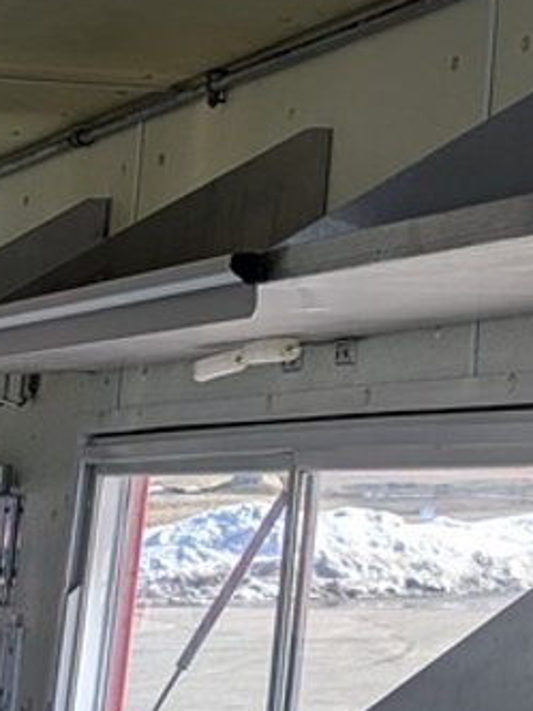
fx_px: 2340
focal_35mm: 114
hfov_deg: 11.6
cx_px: 1079
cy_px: -220
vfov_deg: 16.3
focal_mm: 5.43
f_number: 1.89
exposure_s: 1/494
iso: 40
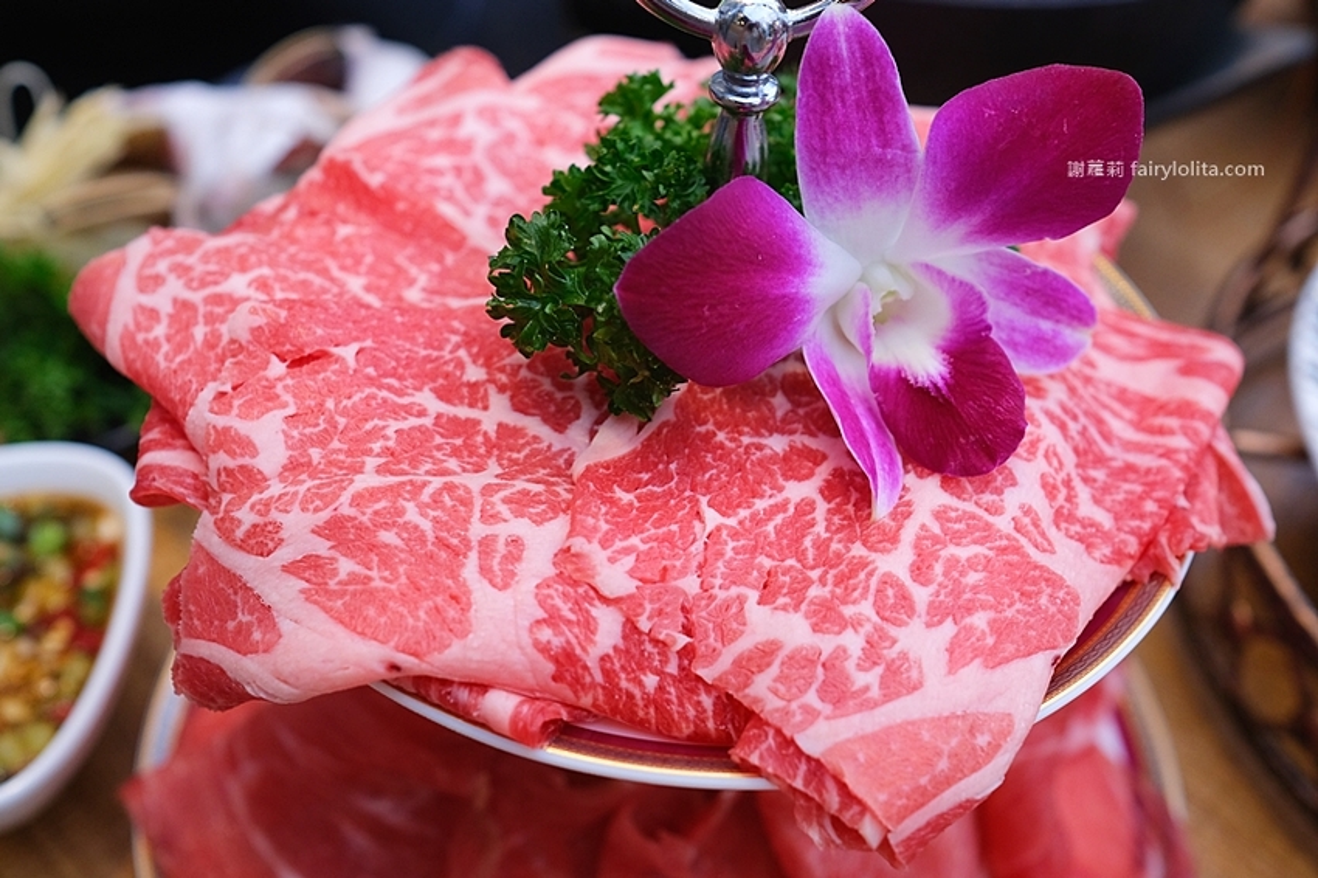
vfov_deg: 37.8
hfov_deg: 54.5
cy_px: 439
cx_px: 659
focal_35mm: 35
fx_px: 1281
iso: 1000
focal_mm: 23
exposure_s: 1/70
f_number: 3.6
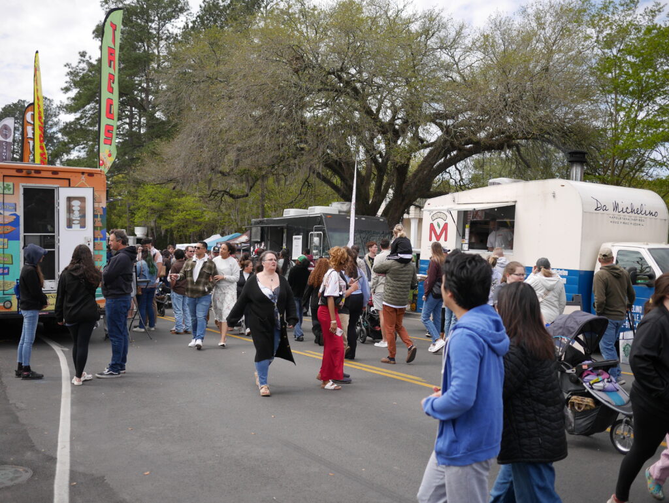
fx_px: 773
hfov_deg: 46.8
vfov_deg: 36.0
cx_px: 334
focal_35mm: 40
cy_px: 252
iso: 200
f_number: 2
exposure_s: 1/4000
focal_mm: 20
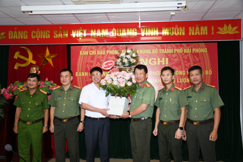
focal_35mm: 36
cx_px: 122
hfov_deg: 53.1
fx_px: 243
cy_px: 81
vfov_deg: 36.9
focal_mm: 24
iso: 250
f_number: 3.8
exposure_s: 1/200
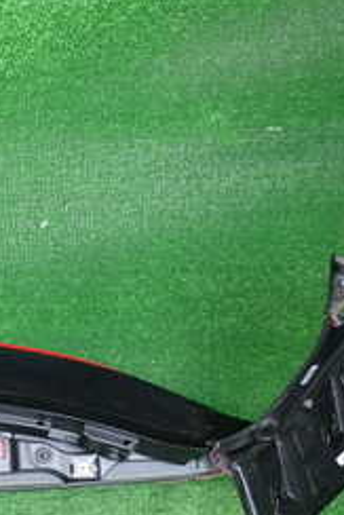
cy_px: 399
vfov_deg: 30.8
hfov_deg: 18.9
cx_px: -160
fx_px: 916
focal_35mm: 64
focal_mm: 4.5
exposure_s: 1/100
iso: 200
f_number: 2
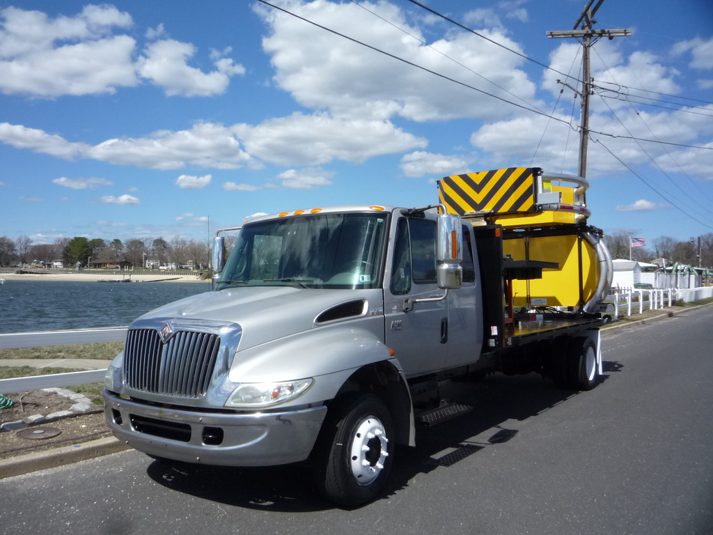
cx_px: 356
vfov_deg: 46.8
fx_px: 618
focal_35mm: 30
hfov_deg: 60.0
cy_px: 268
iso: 200
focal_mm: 5.2
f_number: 6.3
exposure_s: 1/800
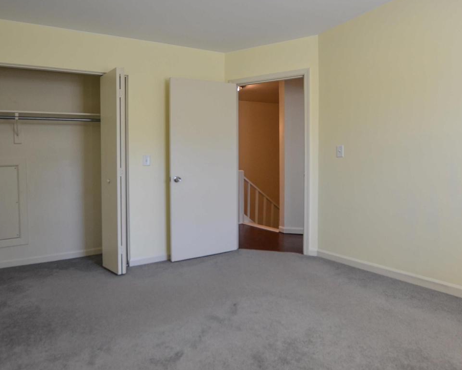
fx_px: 287
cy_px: 215
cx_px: 215
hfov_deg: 77.5
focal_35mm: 21
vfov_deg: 65.1
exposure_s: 1/80
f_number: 4
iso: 400
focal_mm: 10
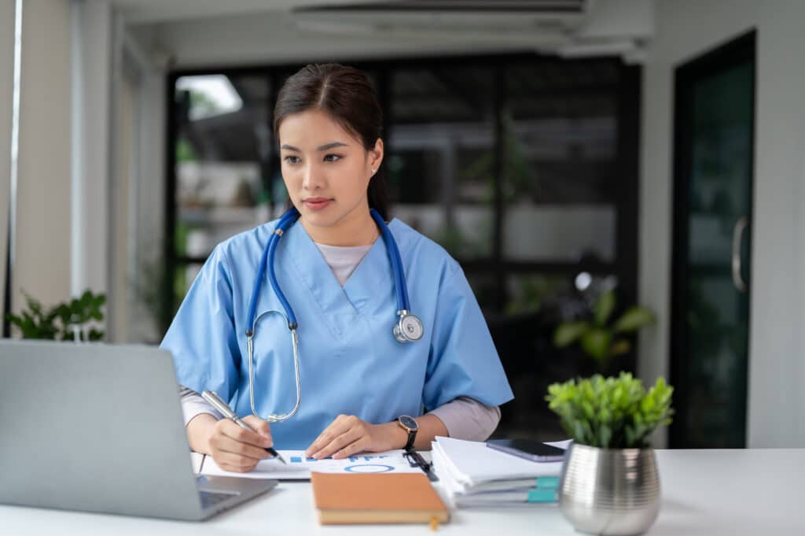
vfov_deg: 26.9
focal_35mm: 50
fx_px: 1117
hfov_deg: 39.6
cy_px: 268
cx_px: 402
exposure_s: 1/640
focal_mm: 50
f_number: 1.8
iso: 250
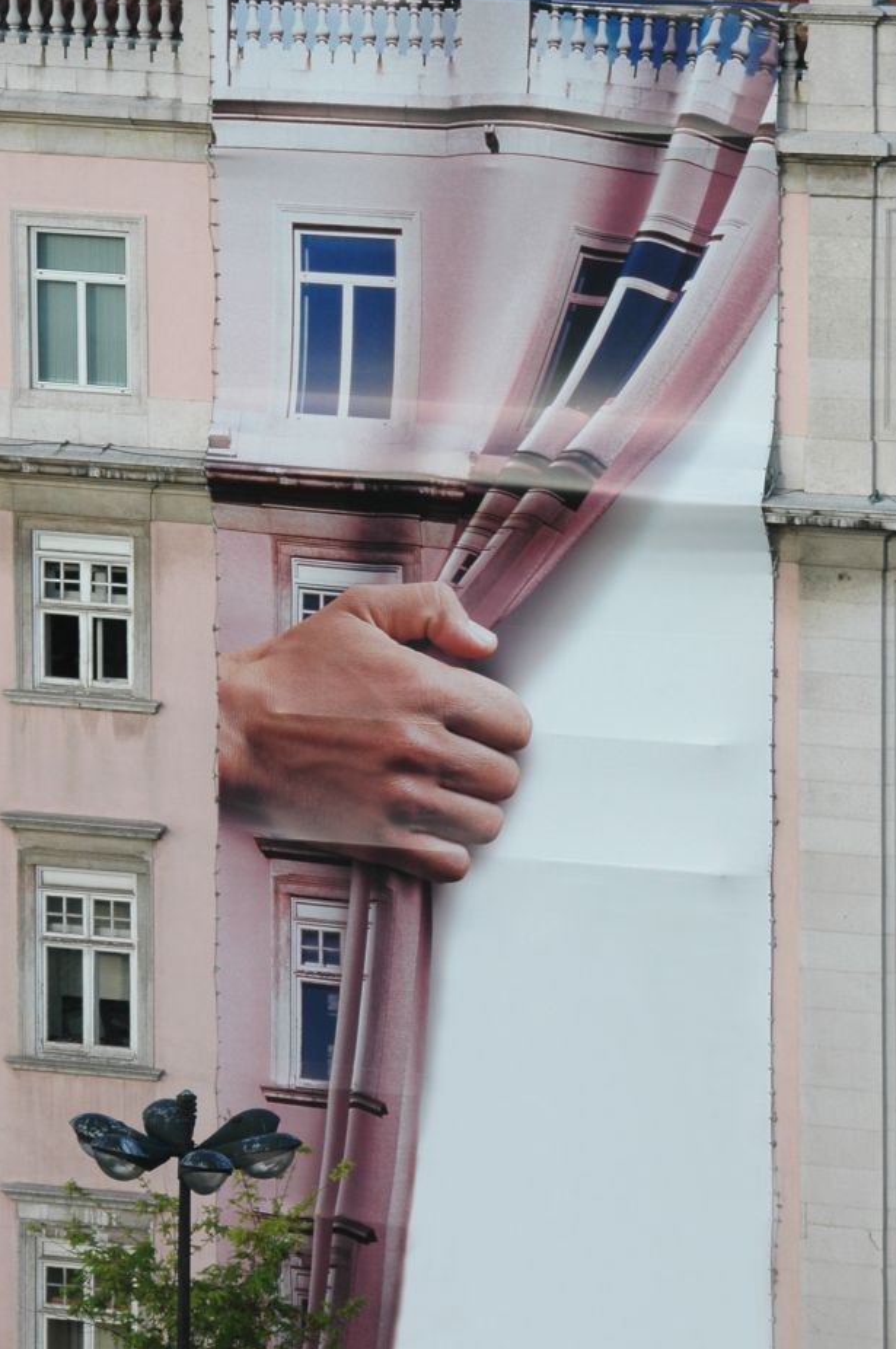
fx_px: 8384
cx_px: 484
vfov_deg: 9.2
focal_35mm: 224
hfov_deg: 6.1
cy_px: 793
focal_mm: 90
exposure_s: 1/100
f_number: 16
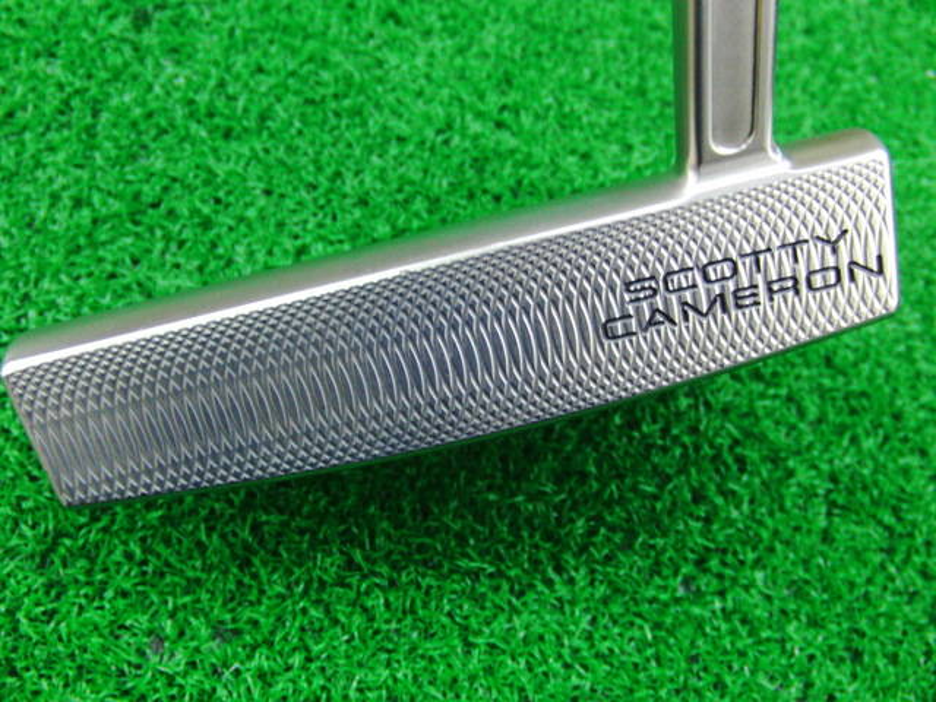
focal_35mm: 37
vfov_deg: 38.7
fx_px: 1000
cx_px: 468
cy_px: 351
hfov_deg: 50.1
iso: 400
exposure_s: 1/20
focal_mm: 6.42
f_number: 3.6
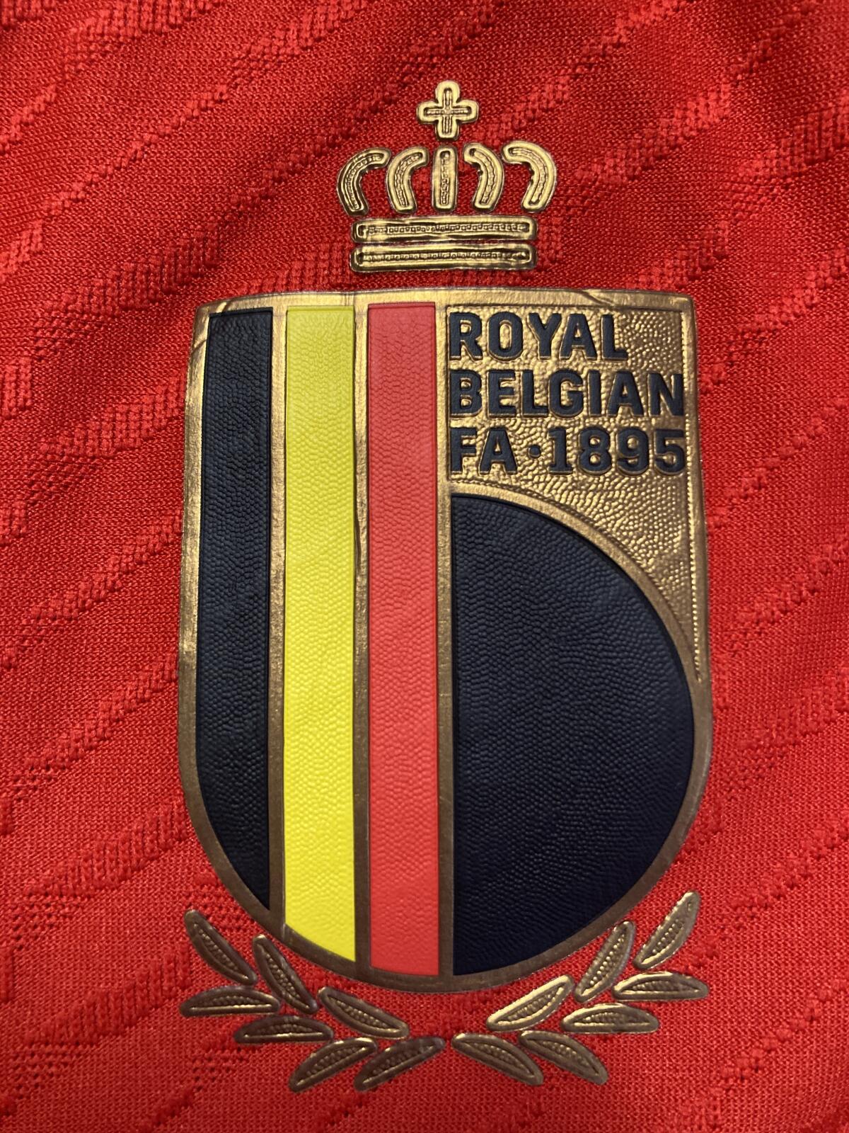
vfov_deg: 63.4
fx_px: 916
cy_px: 566
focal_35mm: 28
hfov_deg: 49.7
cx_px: 424
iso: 250
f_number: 1.8
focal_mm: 3.99
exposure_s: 1/50
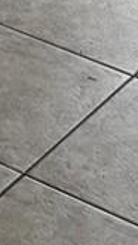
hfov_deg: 5.8
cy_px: -365
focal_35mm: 206
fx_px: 1338
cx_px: -95
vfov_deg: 9.2
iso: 80
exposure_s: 1/121
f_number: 1.5
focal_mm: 5.7
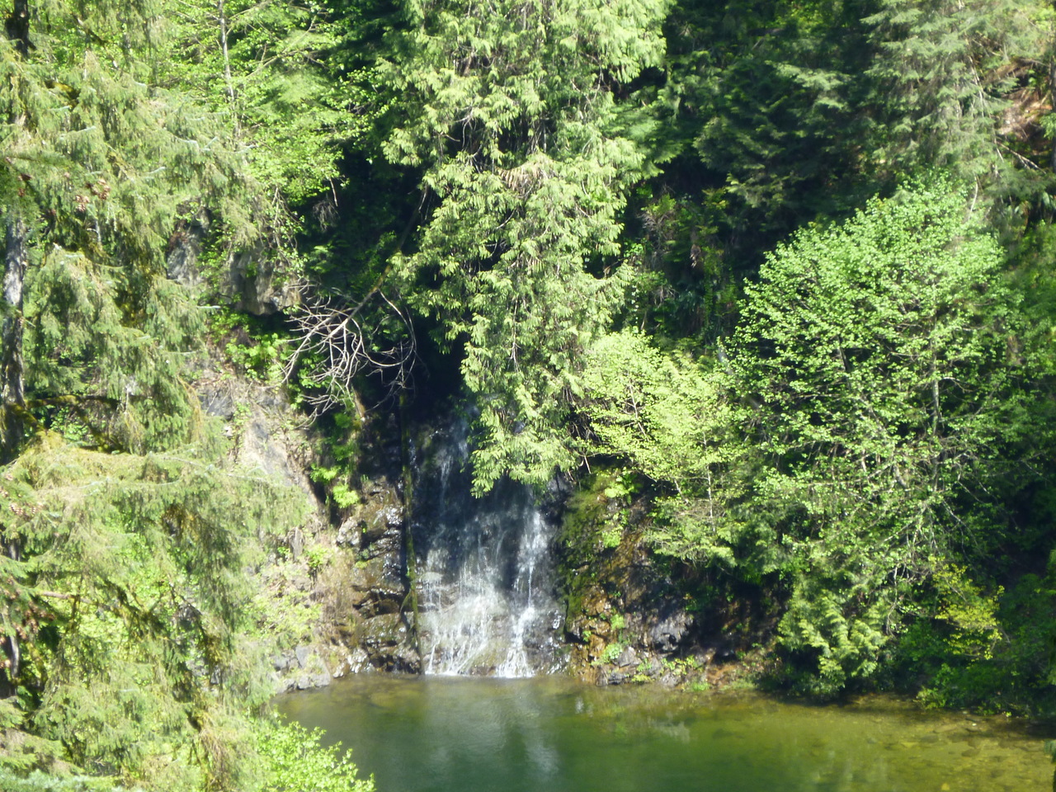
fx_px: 7169
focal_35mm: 235
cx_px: 528
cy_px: 396
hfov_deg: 8.4
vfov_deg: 6.3
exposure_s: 1/60
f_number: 5.9
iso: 100
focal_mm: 36
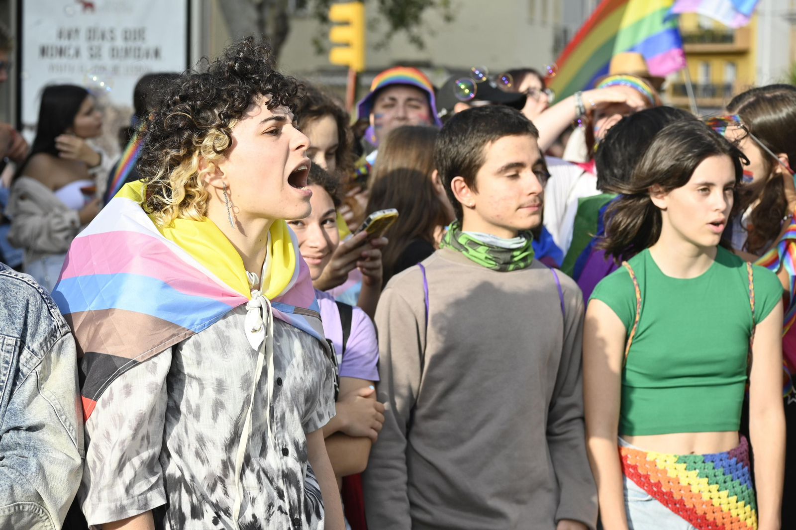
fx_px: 2454
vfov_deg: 12.3
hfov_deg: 18.4
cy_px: 265
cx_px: 398
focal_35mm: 111
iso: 160
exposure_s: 1/500
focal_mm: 74
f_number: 5.6
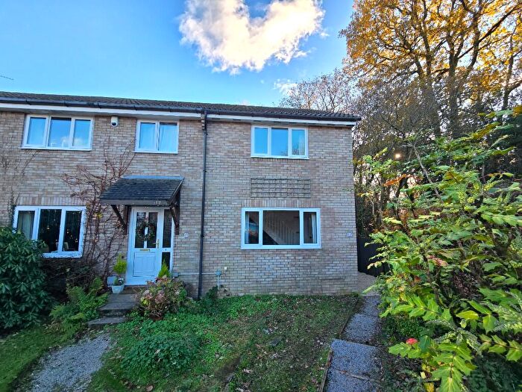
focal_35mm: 13
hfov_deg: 106.2
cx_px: 261
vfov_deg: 89.9
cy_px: 196
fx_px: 196
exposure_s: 1/263
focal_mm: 2.2
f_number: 2.2
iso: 50
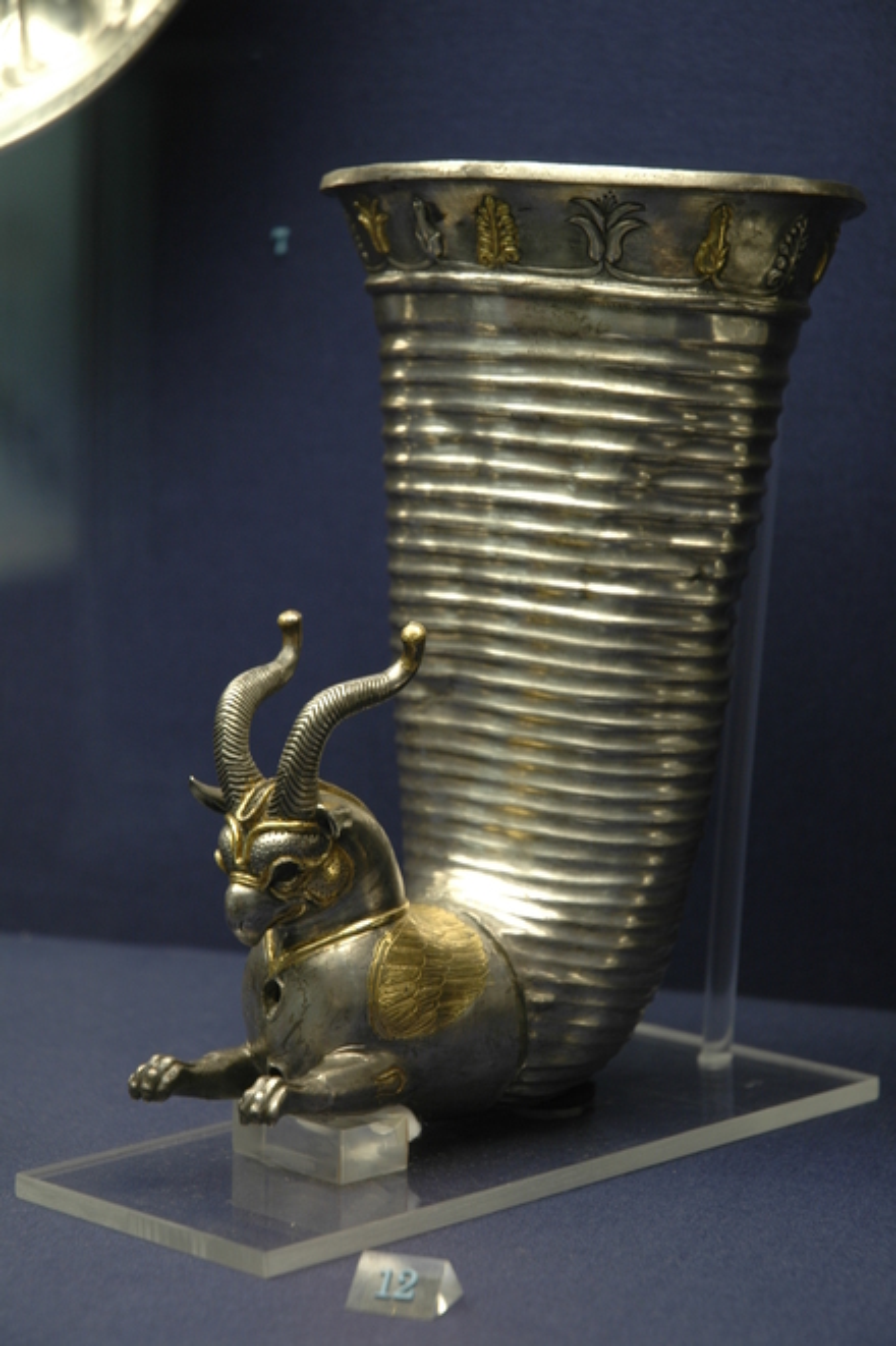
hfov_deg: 14.7
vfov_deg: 21.9
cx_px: 448
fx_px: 3475
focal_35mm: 93
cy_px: 673
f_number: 4.5
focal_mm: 62
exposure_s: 1/13
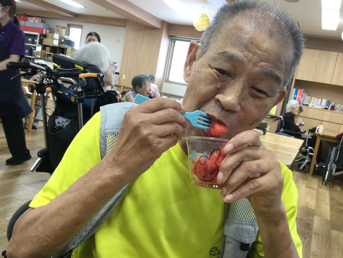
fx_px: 327
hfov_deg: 55.3
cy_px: 124
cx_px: 169
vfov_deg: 42.9
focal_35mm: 33
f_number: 2.4
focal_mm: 3.3
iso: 100
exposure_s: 1/30
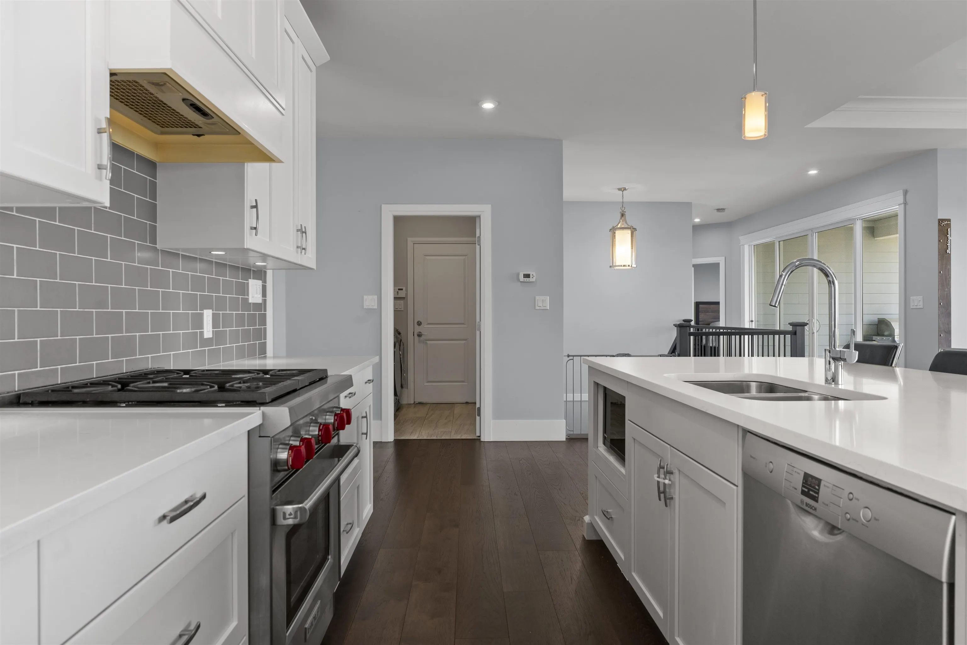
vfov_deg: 55.1
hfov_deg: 76.1
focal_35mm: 23
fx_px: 618
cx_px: 484
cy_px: 322
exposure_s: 1/10
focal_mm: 23
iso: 320
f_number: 9
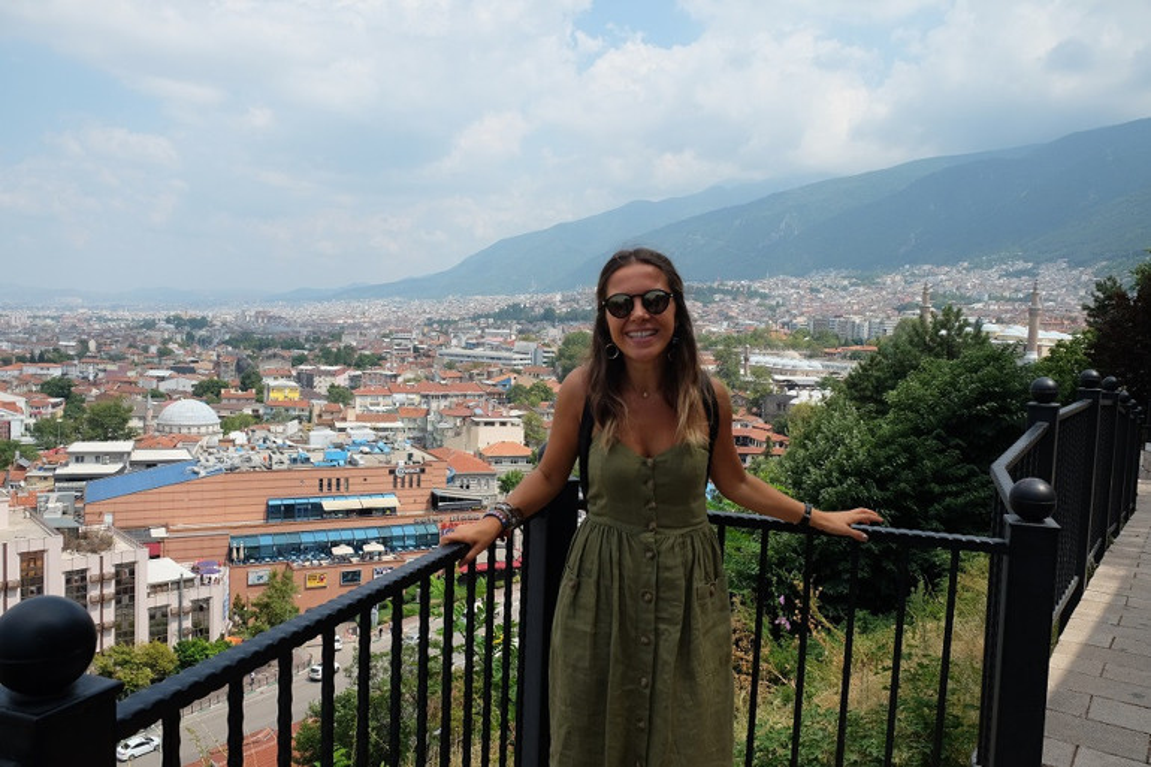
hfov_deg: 67.4
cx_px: 576
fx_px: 863
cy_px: 384
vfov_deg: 47.9
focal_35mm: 27
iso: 400
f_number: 9
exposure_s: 1/400
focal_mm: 18
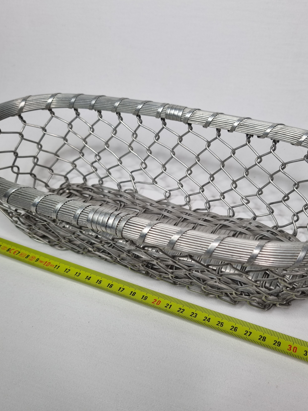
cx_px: 180
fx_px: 380
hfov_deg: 44.0
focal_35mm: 32
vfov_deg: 56.7
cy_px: 224
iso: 50
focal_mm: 5.4
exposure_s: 1/133
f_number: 1.8
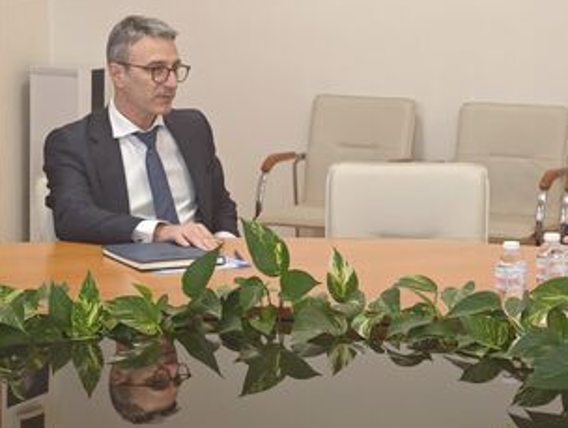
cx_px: 387
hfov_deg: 19.2
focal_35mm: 102
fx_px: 1676
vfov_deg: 14.5
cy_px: 157
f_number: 2.8
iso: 500
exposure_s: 1/50
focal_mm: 8.72
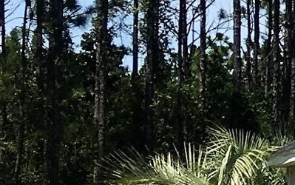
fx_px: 1858
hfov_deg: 7.2
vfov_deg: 5.7
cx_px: 1093
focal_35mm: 231
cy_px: 112
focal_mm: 4.15
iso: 25
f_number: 2.2
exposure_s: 1/1399
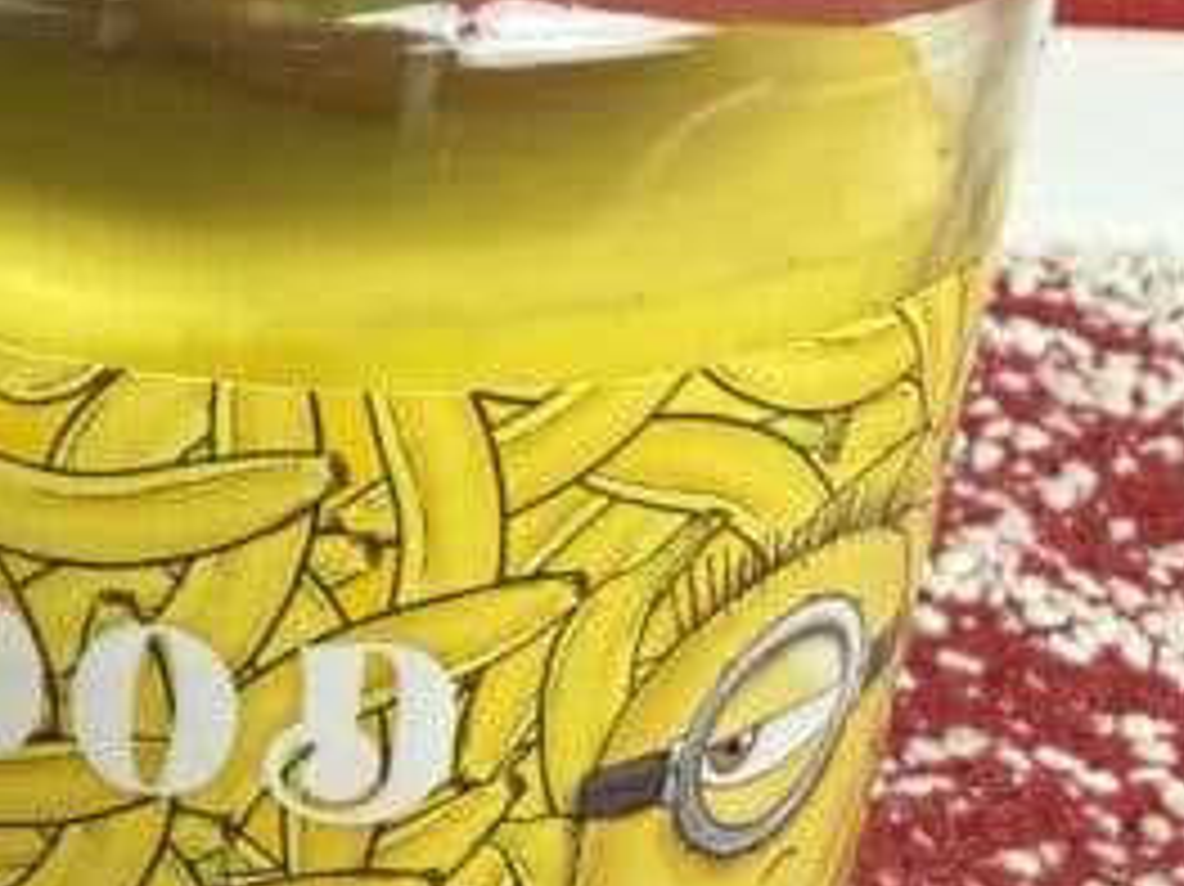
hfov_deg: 27.2
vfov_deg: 21.0
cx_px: 212
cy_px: 400
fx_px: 2393
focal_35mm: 70
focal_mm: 2.22
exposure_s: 1/50
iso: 250
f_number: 2.2
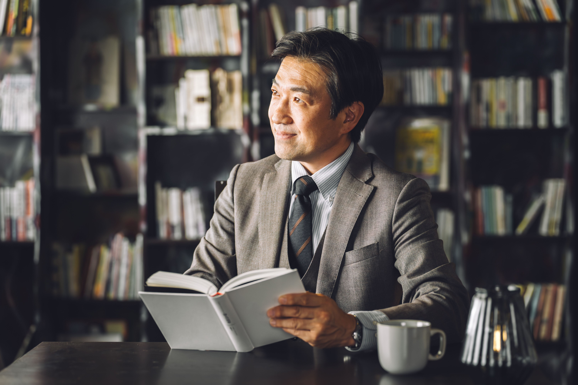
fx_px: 1316
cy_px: 192
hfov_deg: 24.8
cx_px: 289
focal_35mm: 82
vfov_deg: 16.7
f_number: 2.8
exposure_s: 1/320
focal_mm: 82
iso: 2500
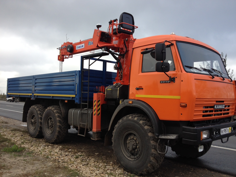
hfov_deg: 52.6
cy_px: 88
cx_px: 118
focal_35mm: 35
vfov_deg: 40.7
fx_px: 239
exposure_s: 1/315
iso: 50
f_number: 2.4
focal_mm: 4.28
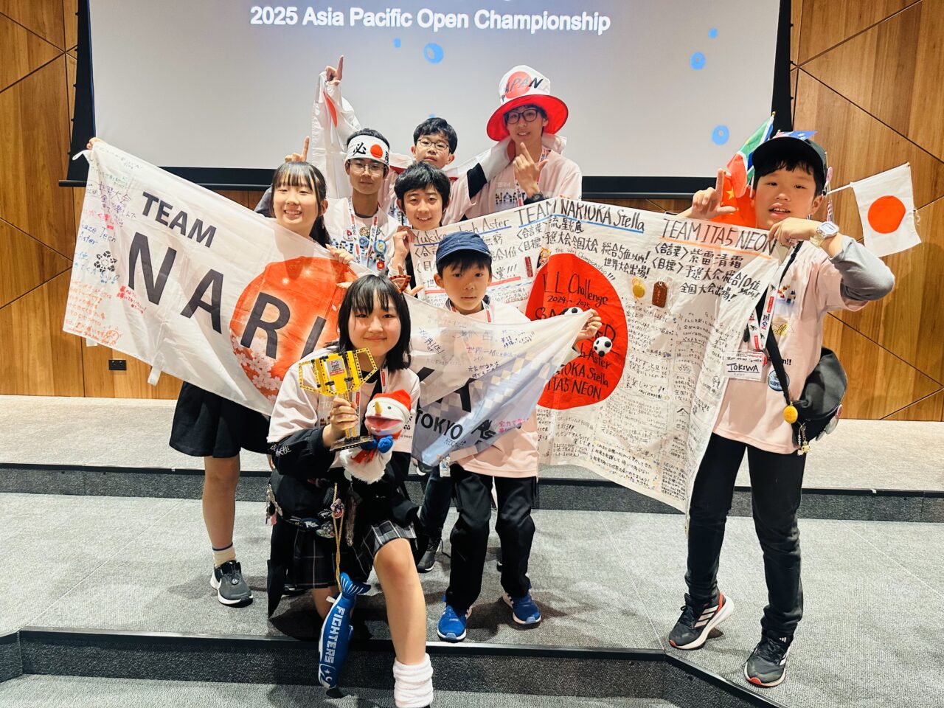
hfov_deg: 71.6
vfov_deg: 56.8
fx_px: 654
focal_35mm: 24
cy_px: 354
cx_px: 472
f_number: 1.78
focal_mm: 6.86
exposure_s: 1/50
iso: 250
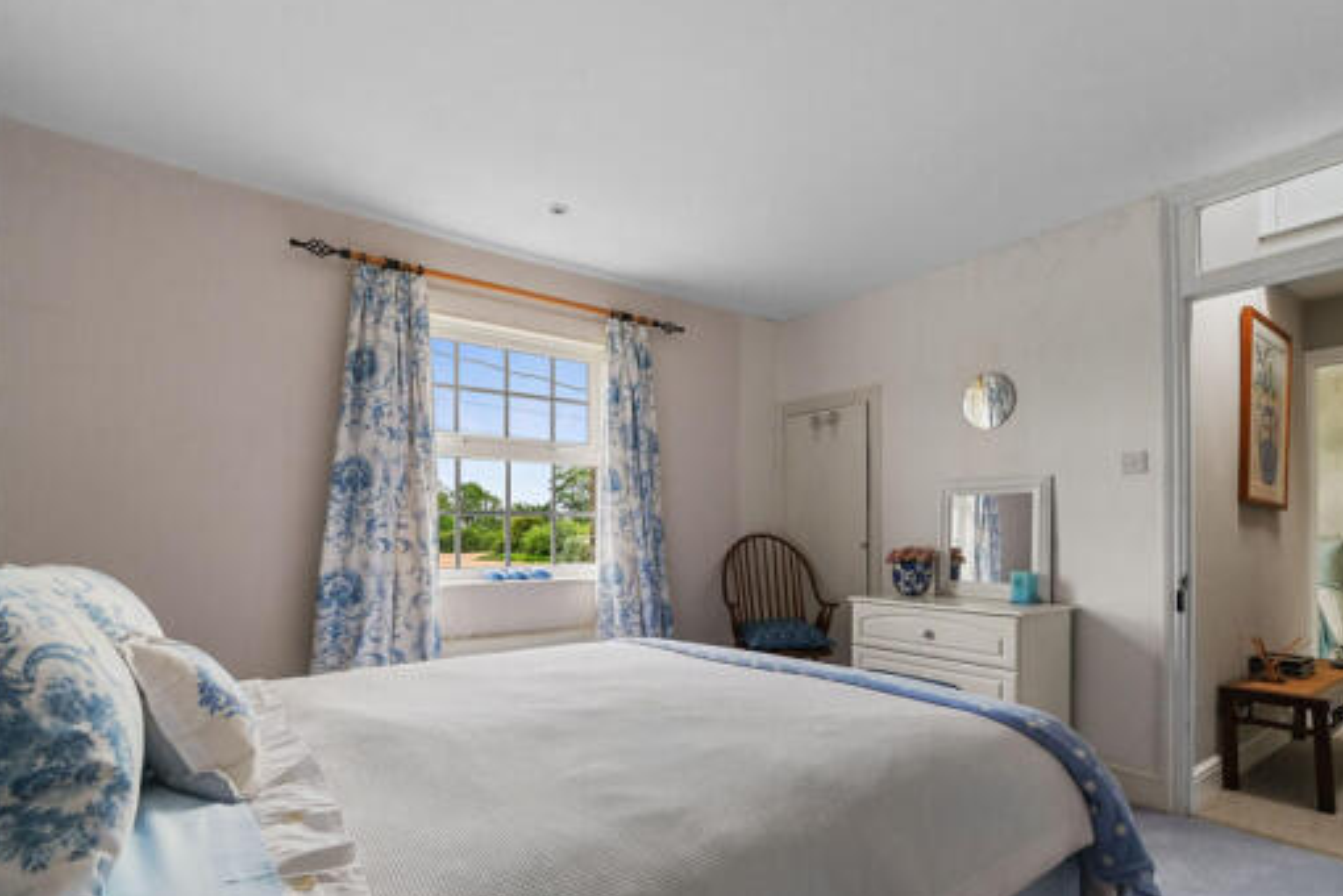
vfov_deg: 67.0
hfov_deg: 89.9
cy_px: 517
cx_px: 703
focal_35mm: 18
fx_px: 671
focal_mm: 14
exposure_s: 1/3
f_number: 8
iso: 400
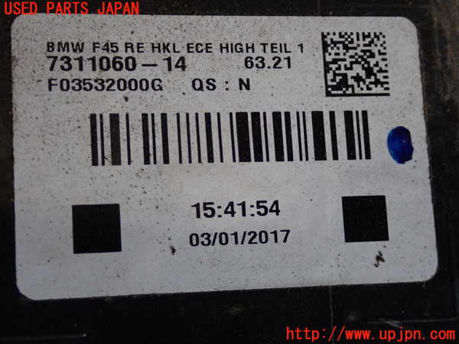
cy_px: 172
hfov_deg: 25.3
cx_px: 230
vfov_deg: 19.1
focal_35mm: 77
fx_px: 1021
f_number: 4.1
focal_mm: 13.65
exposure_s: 1/80
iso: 400
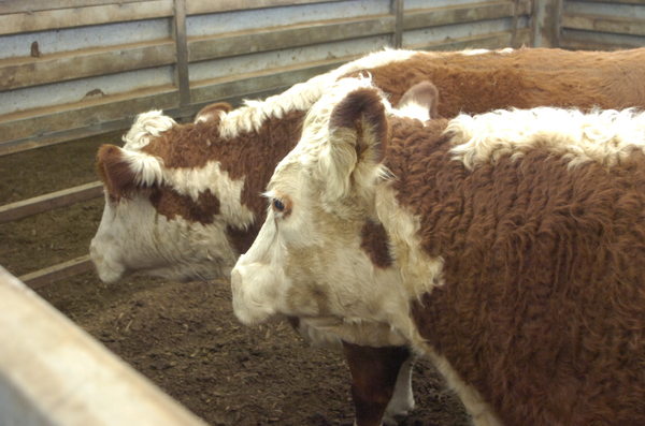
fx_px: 697
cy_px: 213
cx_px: 322
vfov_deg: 34.0
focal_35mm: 39
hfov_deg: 49.7
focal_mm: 26
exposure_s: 1/15
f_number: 4
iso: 1250
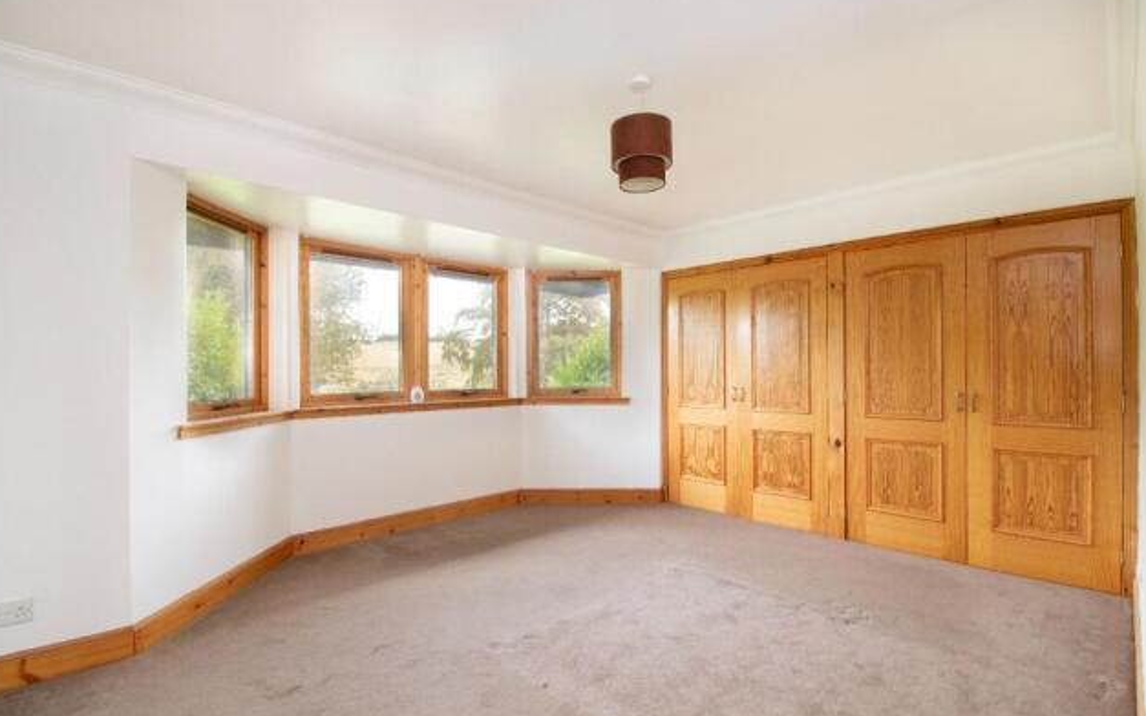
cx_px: 574
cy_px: 374
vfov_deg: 71.2
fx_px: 500
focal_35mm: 16
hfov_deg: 97.8
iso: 250
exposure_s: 1/3
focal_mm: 10
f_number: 8
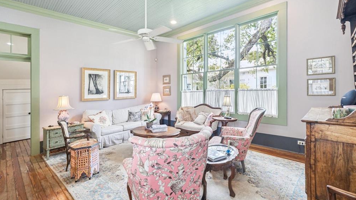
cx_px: 178
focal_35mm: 18
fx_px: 165
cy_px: 88
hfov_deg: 94.2
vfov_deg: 62.1
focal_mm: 16.5
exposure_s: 1/20
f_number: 11
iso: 400
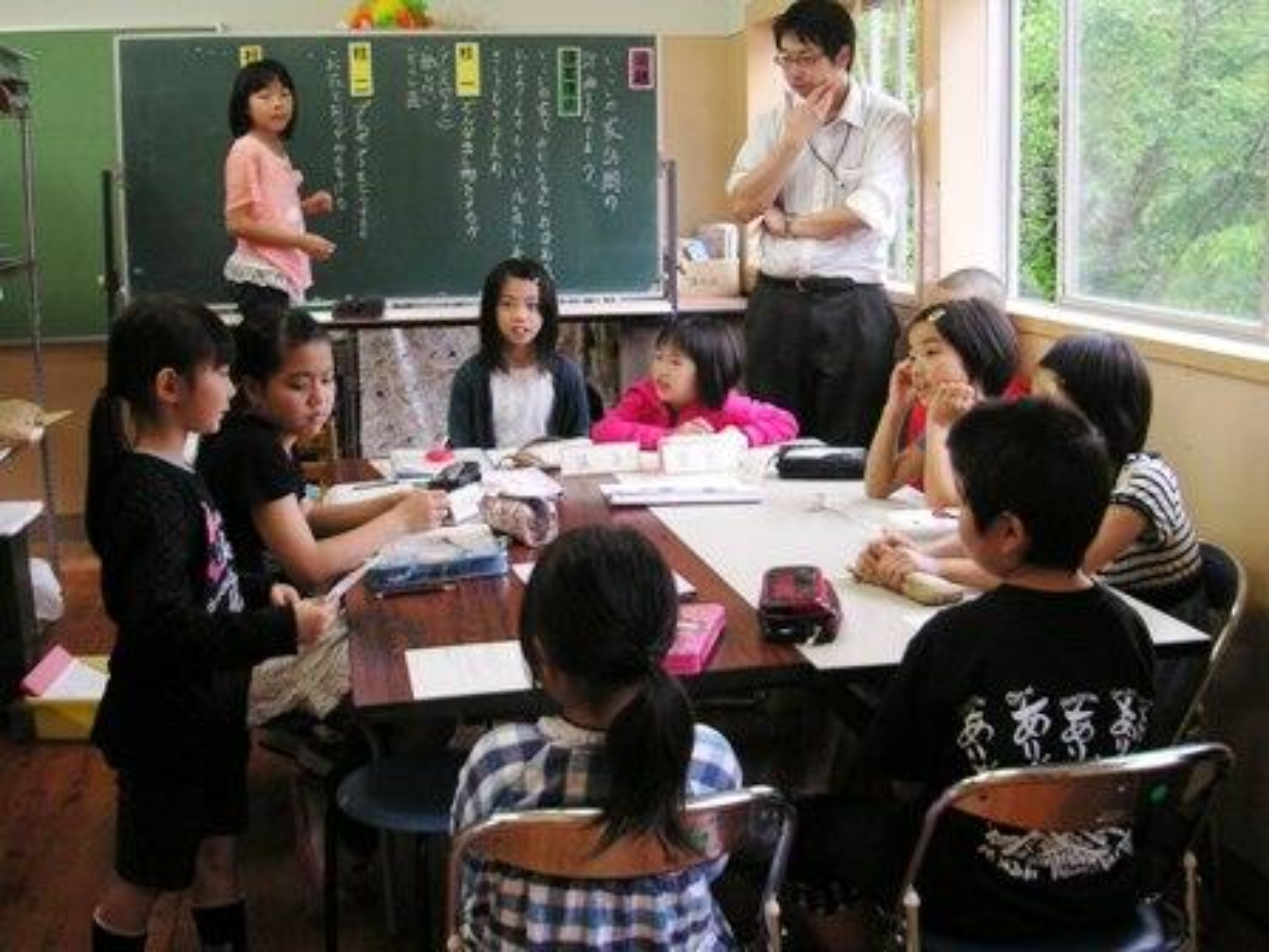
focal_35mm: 37
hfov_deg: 50.1
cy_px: 476
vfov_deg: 38.7
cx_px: 634
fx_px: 1356
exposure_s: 1/45
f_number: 2.8
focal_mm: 6.1
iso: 64
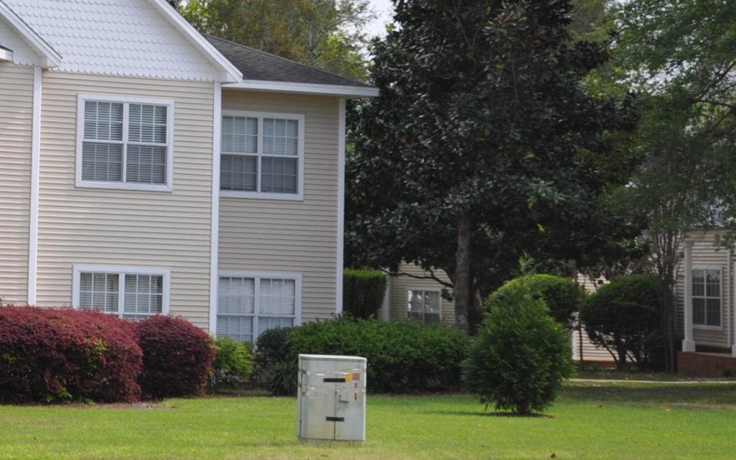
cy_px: 86
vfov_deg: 11.2
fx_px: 2327
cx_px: -133
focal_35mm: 116
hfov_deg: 17.2
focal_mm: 32
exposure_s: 1/160
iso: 200
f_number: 6.3
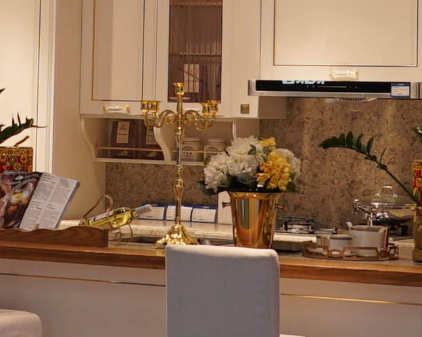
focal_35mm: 150
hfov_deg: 12.8
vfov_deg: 10.2
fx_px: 1873
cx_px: 136
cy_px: -25
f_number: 4
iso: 400
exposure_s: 1/160
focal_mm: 24
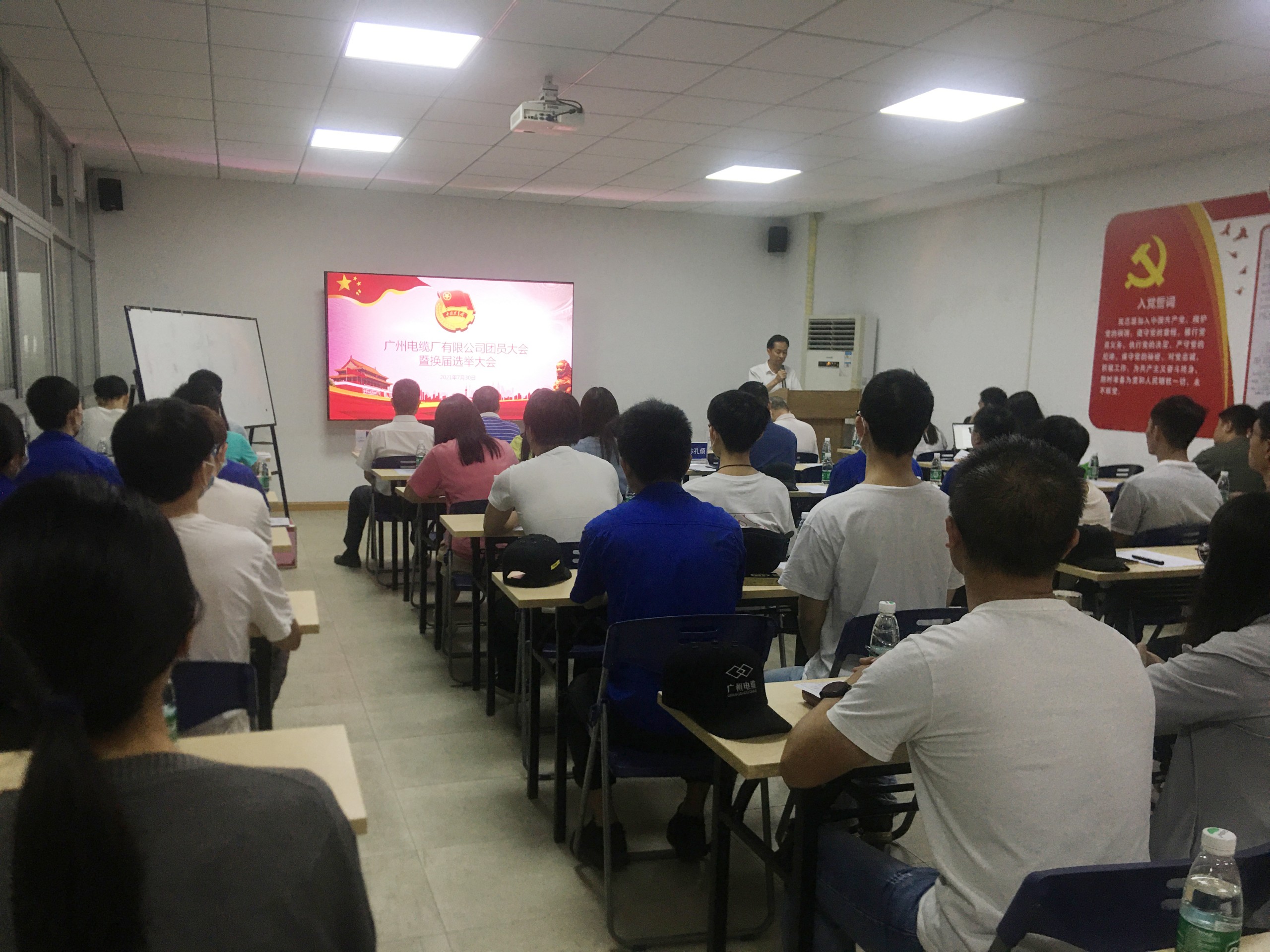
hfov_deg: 61.7
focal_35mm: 29
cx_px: 635
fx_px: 1064
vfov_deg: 48.2
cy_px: 476
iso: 50
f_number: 2.2
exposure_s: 1/17
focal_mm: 4.15
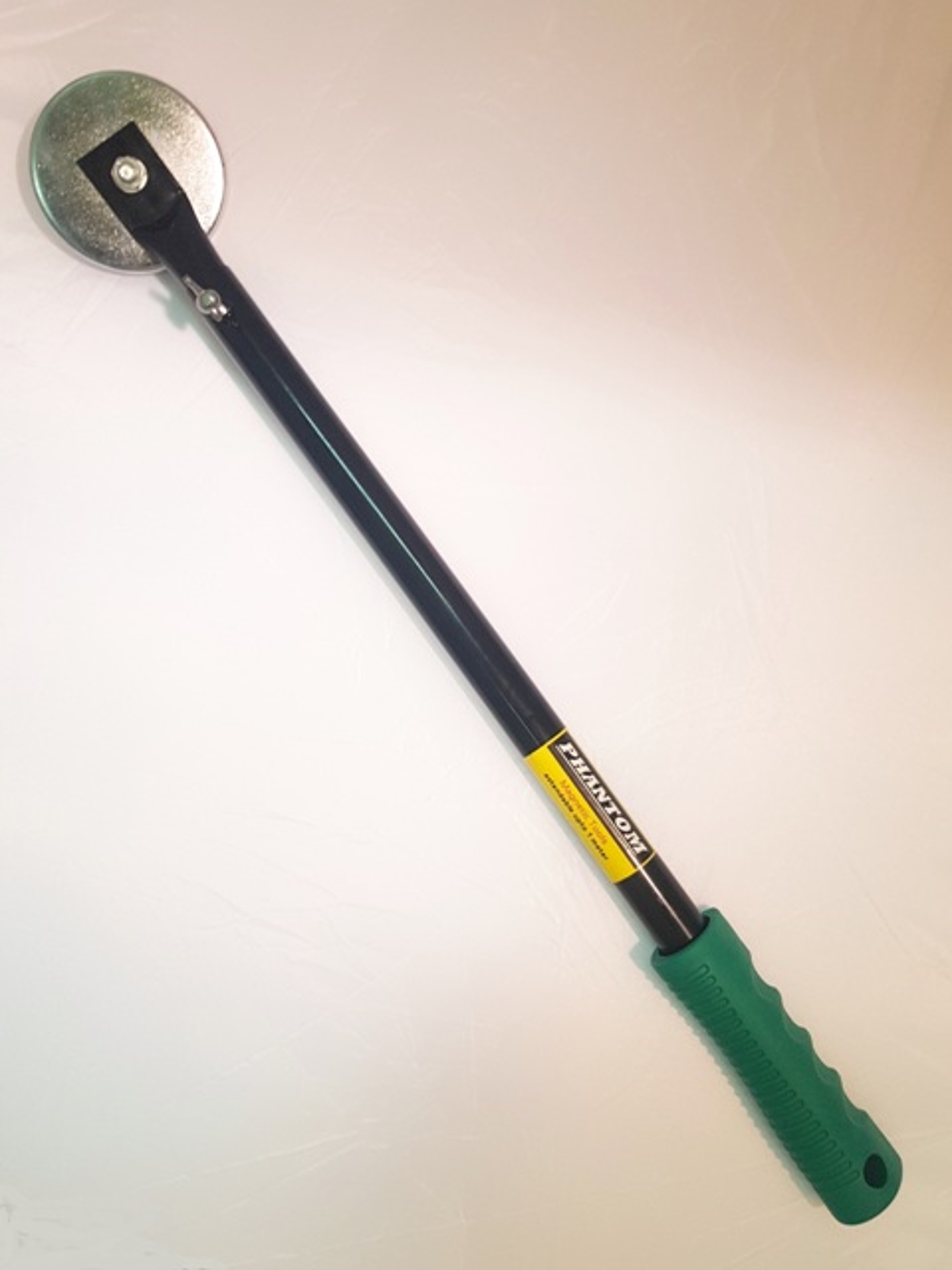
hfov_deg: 53.1
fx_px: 953
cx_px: 476
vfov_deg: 67.3
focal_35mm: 26
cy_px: 635
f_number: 1.7
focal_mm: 4.2
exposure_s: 1/50
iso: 80
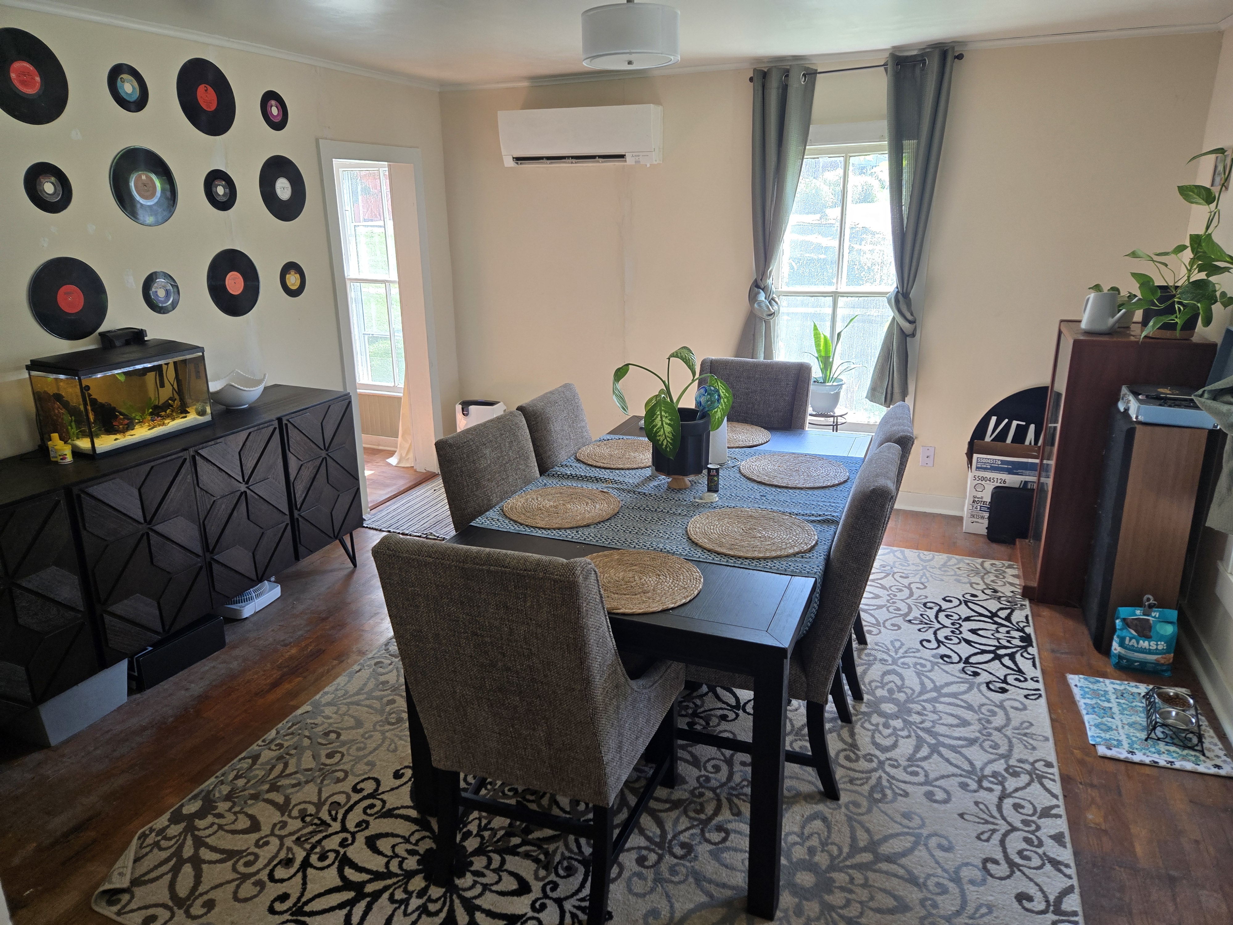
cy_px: 462
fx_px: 819
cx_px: 616
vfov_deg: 58.9
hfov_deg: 73.9
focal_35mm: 23
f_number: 1.8
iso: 80
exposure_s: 1/120
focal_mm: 5.4
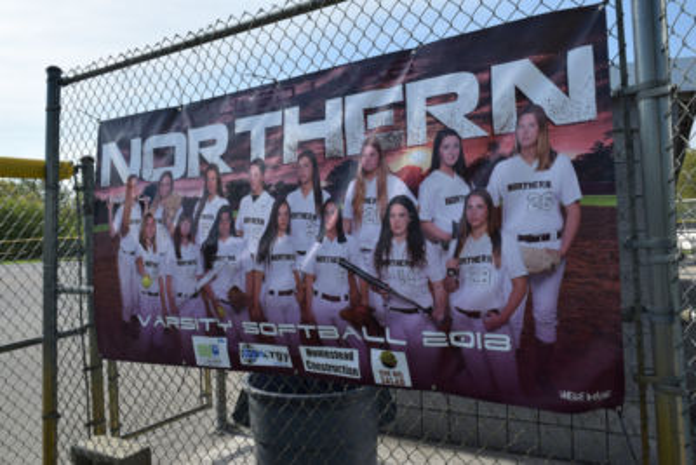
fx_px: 580
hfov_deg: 61.9
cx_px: 348
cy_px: 232
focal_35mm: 30
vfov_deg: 43.6
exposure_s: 1/400
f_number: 10
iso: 200
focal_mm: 20
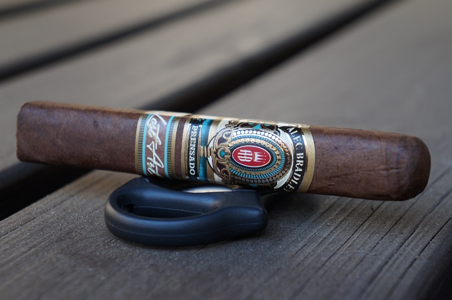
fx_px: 1035
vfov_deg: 16.5
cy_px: 150
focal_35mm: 82
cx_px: 226
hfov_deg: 24.6
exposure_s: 1/100
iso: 320
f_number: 5.6
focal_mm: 55
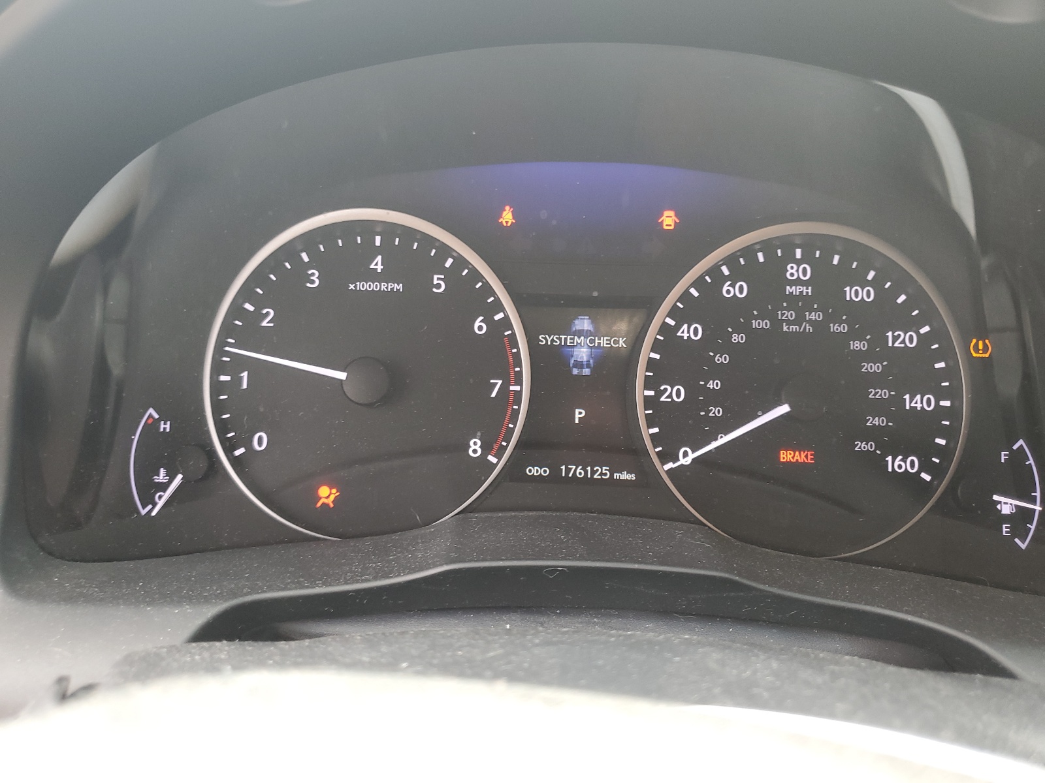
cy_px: 392
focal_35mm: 26
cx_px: 522
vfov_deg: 53.1
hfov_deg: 67.3
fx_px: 785
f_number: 1.5
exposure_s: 1/60.2
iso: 60
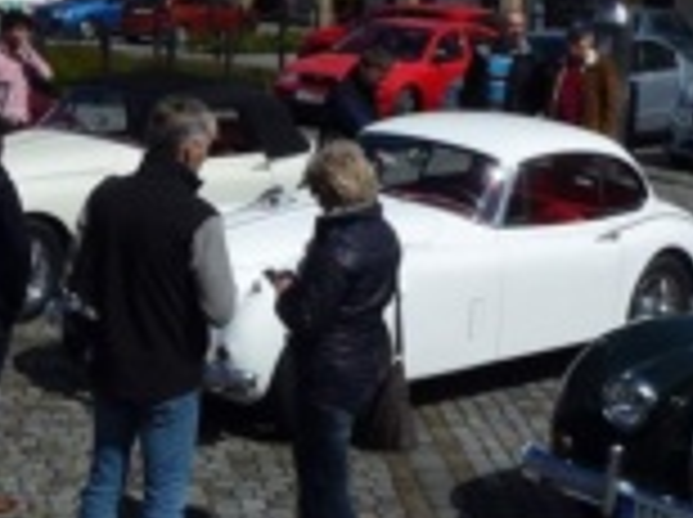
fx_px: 1559
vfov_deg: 18.8
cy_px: 223
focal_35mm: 78
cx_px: 32
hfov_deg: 24.1
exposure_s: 1/2000
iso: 100
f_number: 4
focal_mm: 4.3
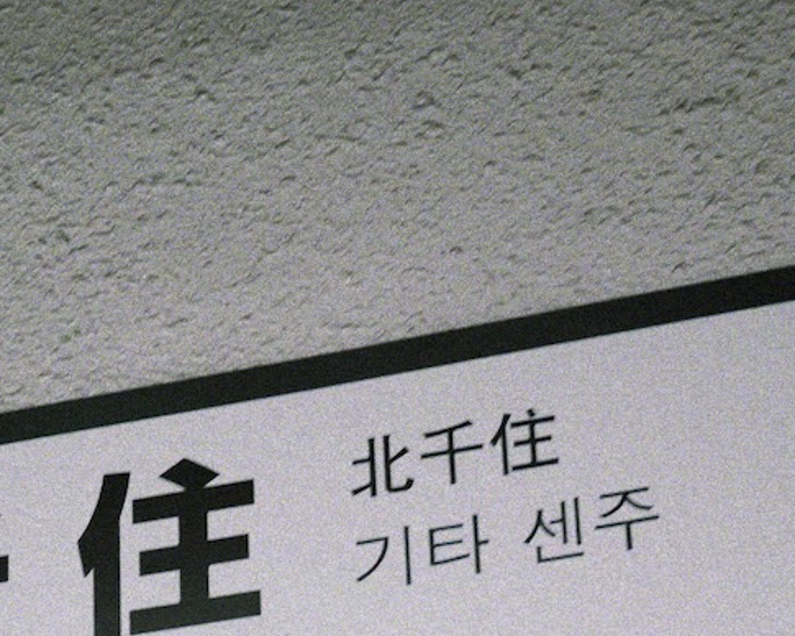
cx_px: 210
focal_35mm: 129
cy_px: 713
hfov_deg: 14.9
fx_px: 3035
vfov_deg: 11.8
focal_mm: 20
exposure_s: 1/100
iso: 100
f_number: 1.7
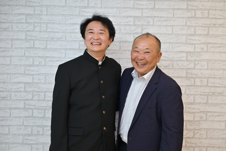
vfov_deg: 33.4
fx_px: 251
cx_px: 113
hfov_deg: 48.5
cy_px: 76
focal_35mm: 40
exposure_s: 1/80
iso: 640
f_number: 7.1
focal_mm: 40
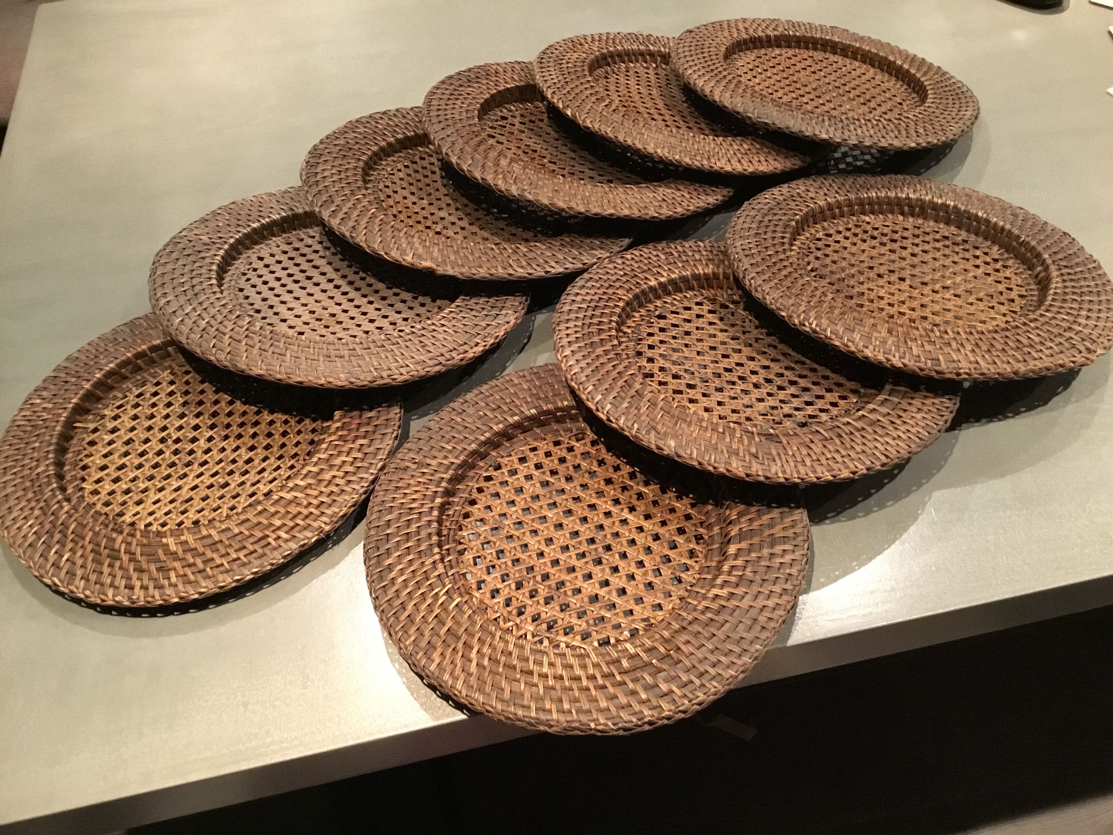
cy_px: 418
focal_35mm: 31
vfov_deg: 45.4
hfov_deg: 58.4
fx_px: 997
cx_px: 556
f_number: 2.4
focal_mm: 3.3
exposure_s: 1/17
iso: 320
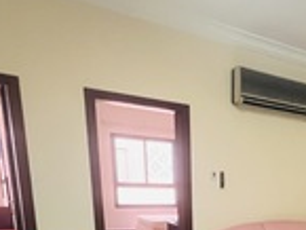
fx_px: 363
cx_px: 324
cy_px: 269
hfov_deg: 38.9
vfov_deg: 30.4
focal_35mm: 41
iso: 500
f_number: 1.8
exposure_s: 1/50
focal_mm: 1.57
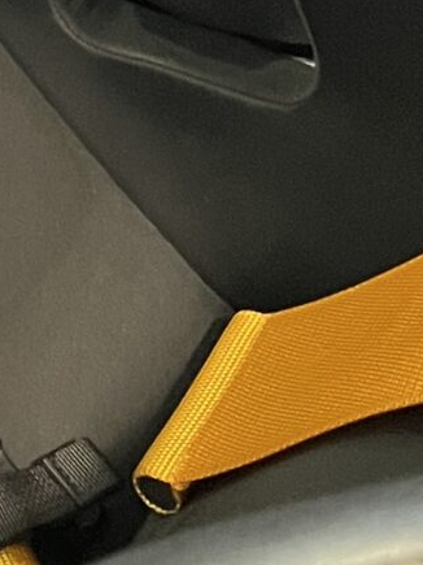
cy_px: -964
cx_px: -515
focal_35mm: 153
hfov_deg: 8.9
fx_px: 2494
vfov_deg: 10.4
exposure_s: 1/60
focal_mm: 5.1
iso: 400
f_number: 1.6
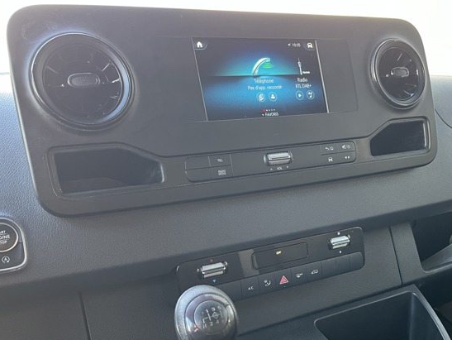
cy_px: 239
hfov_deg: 48.4
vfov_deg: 37.2
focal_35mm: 38
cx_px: 287
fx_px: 497
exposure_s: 1/60
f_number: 1.6
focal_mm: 5.1
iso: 320
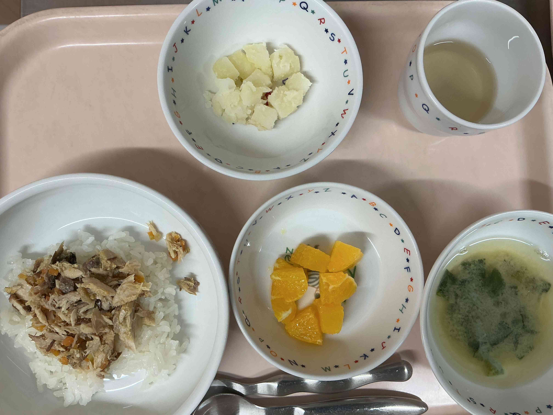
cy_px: 208
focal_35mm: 29
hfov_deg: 61.7
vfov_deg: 48.2
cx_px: 276
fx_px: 463
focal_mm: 3
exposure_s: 1/120
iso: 64
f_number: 1.8
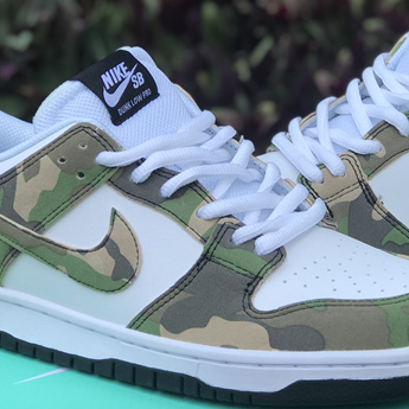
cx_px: 276
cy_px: 118
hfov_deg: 16.1
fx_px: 1444
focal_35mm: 108
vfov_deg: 16.1
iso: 20
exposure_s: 1/361
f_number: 2.8
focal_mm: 6.6
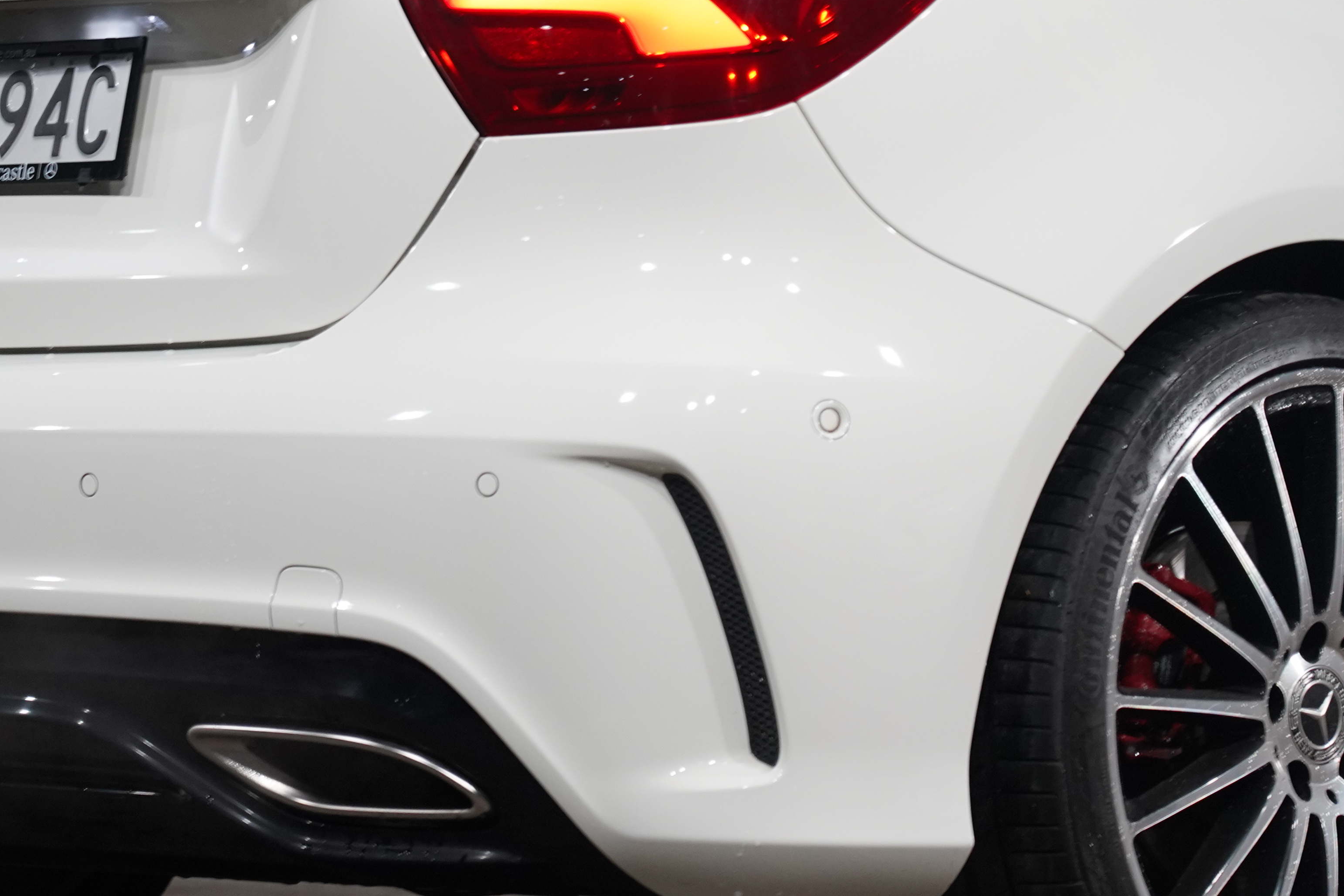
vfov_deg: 6.7
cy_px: 354
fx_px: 7653
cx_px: 471
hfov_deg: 10.0
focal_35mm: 205
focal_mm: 105
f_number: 4
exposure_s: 1/100
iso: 2000
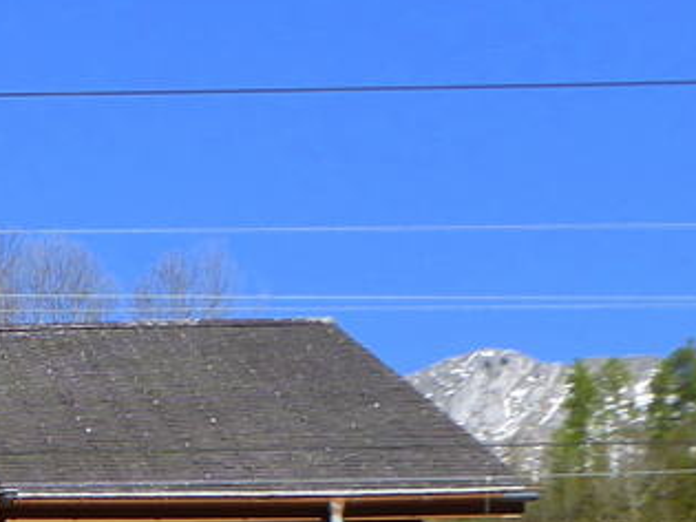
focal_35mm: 122
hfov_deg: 14.5
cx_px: -504
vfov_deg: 11.6
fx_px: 2452
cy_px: 787
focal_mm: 5.4
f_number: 3.5
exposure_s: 1/640
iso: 80
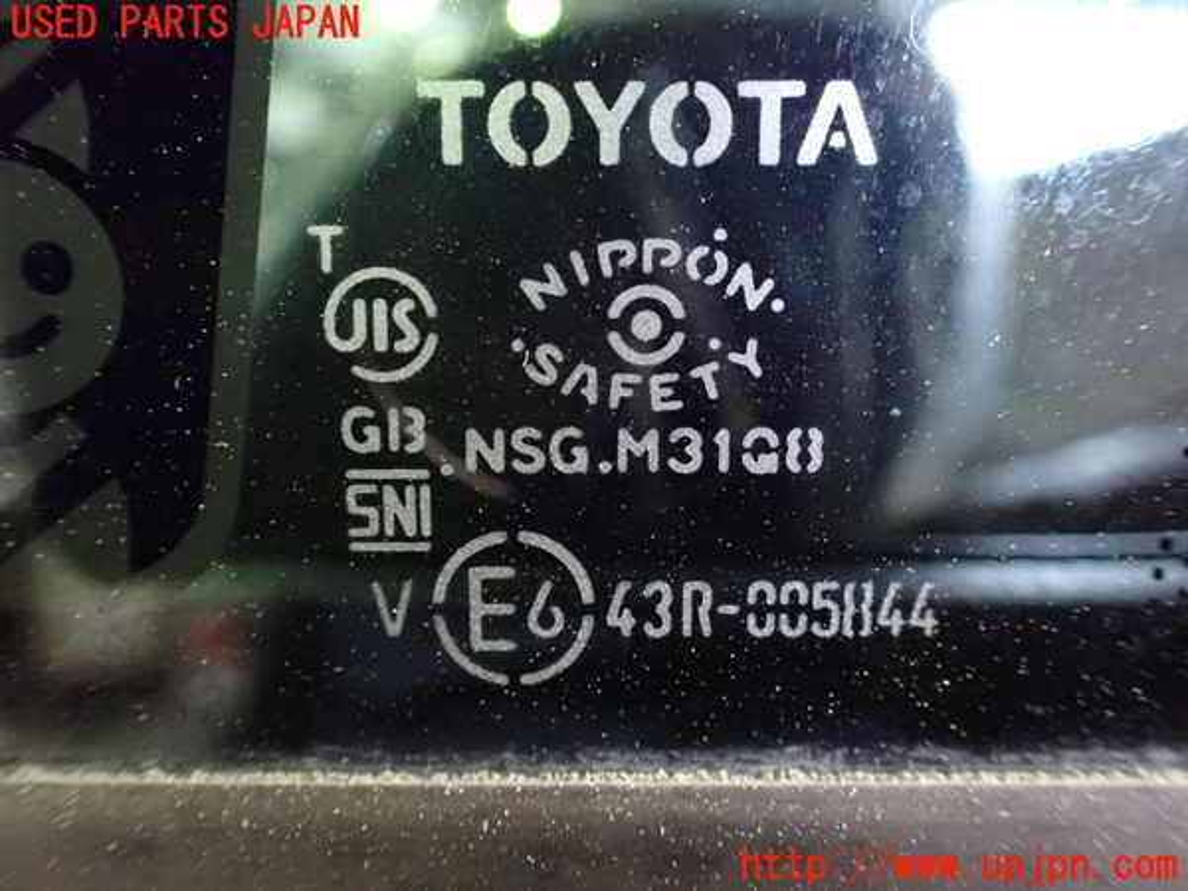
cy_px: 446
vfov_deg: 46.8
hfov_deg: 60.0
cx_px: 594
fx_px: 1030
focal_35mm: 30
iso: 1600
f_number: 2.3
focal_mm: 5.4
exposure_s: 1/20
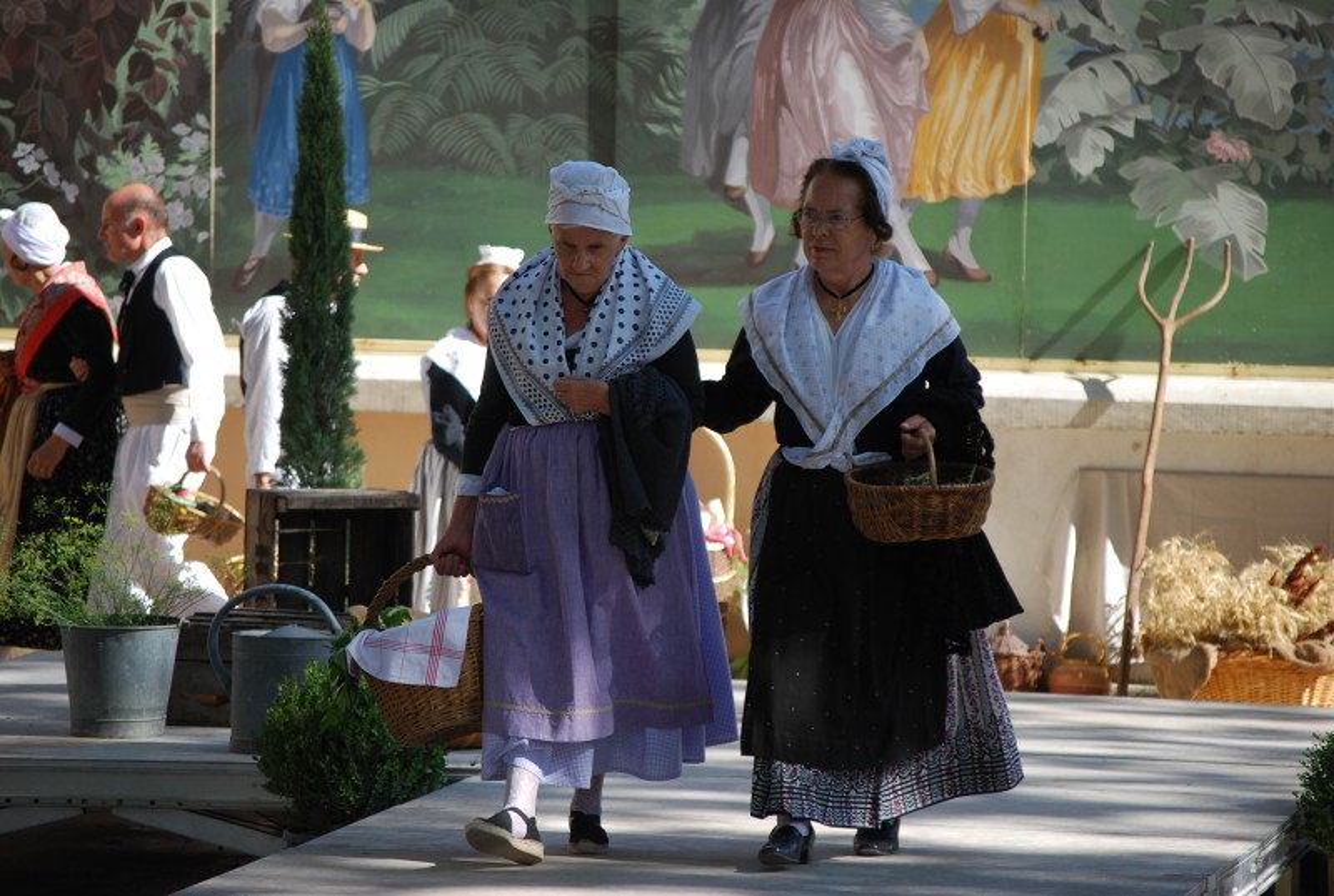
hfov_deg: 11.2
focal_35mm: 183
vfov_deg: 7.5
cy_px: 448
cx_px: 667
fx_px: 6795
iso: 200
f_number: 5
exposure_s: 1/400
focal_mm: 122
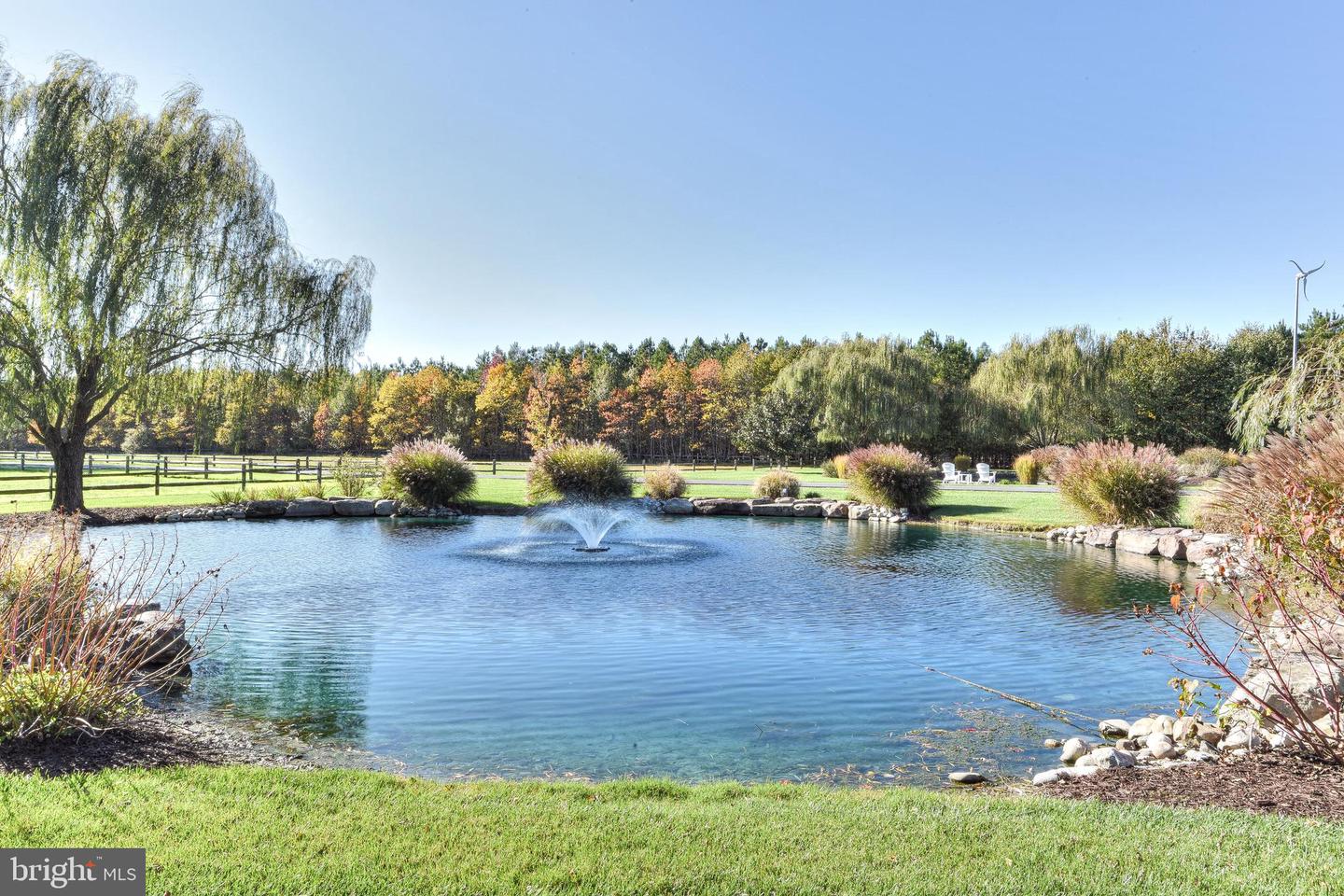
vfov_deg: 53.1
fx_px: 896
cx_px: 672
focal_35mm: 24
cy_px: 448
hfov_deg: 73.7
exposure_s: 1/20
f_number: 22
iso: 100
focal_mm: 24
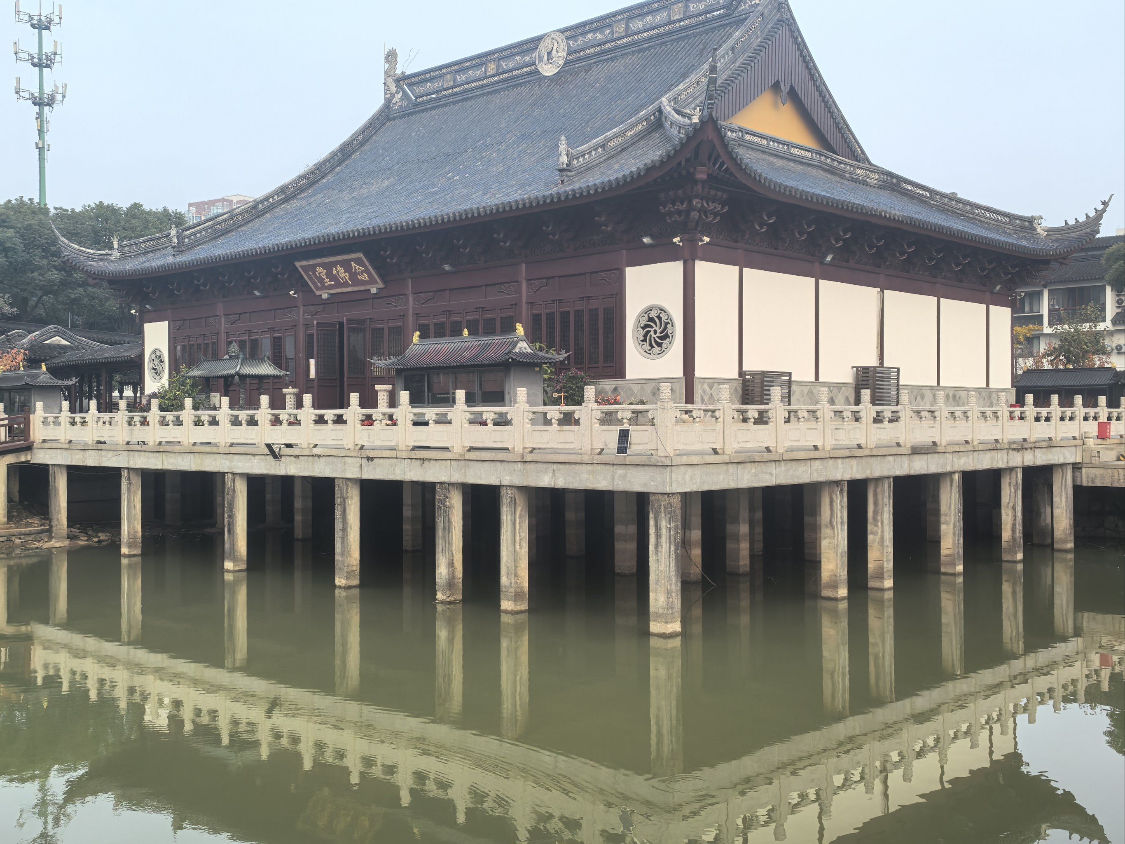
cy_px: 422
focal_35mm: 37
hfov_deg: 50.1
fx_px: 1202
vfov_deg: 38.7
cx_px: 562
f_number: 2
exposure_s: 1/357
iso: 50
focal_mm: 5.75
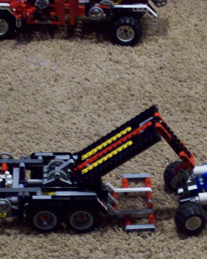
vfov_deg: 12.5
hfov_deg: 10.0
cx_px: 99
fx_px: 1179
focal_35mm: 154
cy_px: 209
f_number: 3.8
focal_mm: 11.6
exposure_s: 1/8
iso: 200
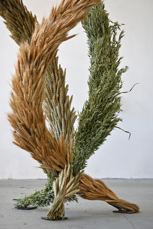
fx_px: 1100
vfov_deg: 11.9
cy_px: 114
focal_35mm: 172
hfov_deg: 8.0
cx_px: 76
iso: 720
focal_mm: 115
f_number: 5.3
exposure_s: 1/50
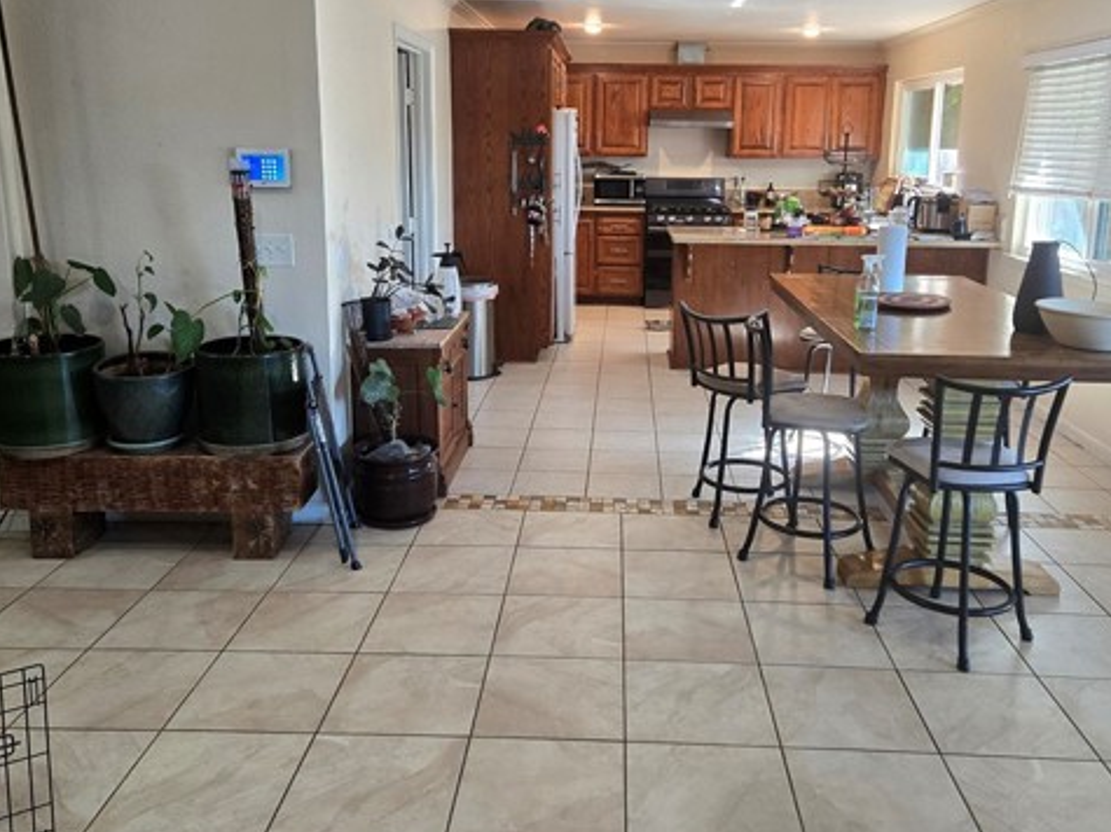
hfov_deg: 58.3
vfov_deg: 45.2
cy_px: 334
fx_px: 995
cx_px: 592
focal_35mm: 31
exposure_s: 1/120
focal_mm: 5.4
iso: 200
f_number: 1.8
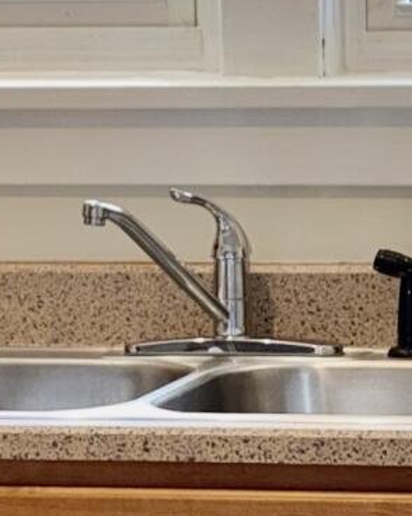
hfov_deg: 7.5
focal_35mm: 207
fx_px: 3158
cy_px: 418
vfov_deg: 9.3
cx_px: 342
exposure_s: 1/20
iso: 50
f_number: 1.6
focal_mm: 5.96
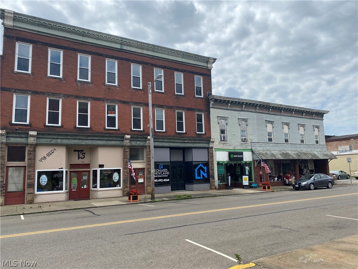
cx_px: 179
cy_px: 134
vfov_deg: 53.1
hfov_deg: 67.3
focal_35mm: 26
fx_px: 269
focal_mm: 4.25
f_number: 1.8
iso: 32
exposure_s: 1/3401
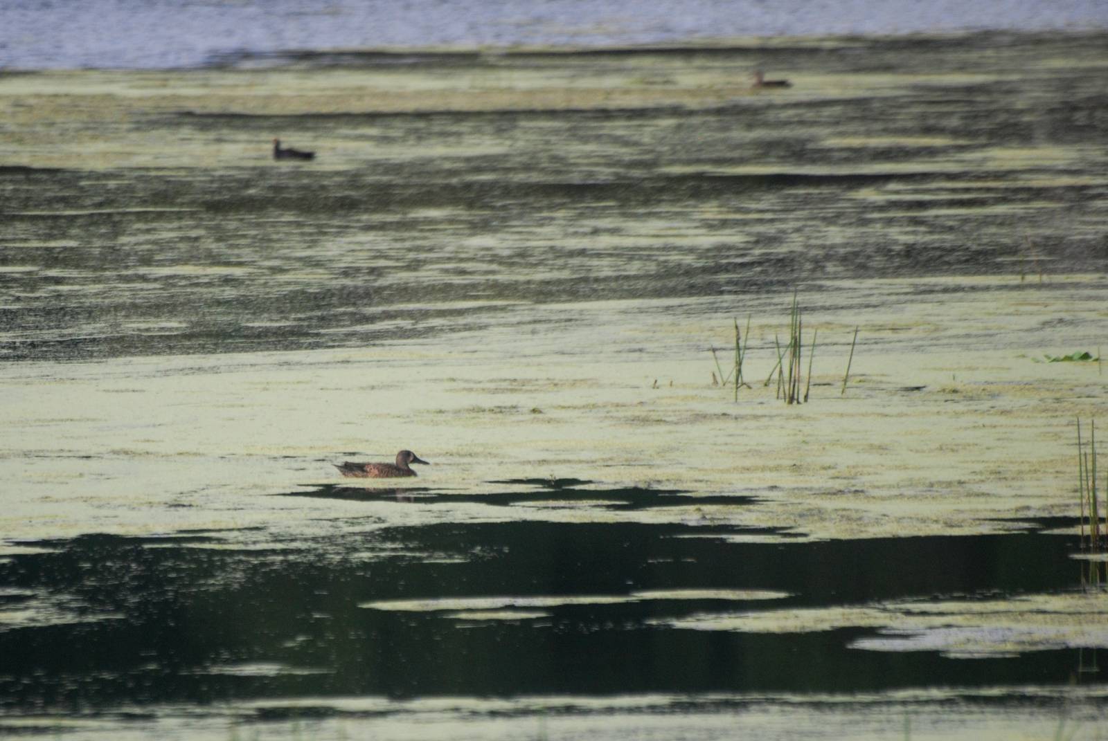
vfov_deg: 3.1
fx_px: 13866
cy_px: 370
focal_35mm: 450
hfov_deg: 4.6
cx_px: 554
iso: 400
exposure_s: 1/800
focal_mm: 300
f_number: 5.6
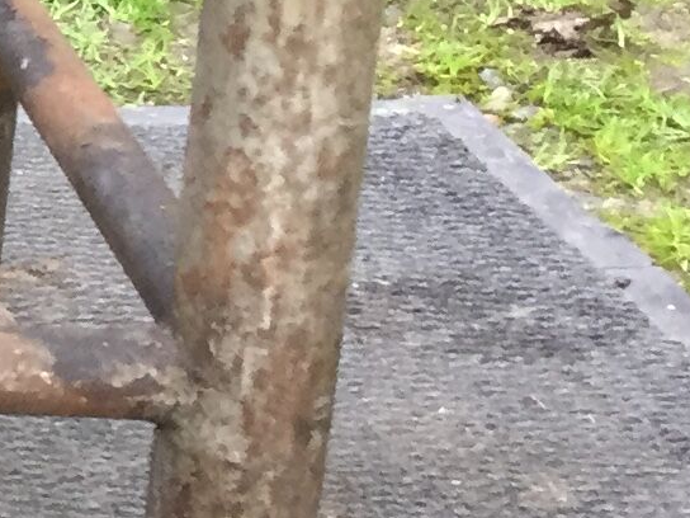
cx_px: -1105
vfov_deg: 8.4
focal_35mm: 174
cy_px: -118
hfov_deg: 9.7
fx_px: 3468
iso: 50
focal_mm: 4.15
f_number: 2.2
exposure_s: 1/33
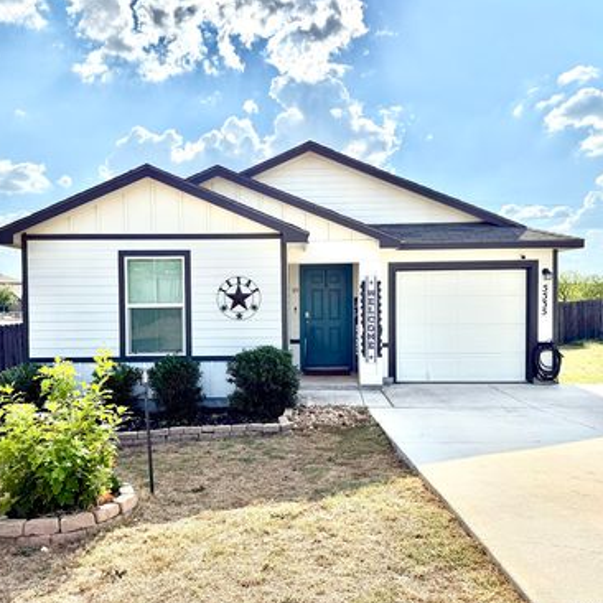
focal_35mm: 29
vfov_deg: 55.6
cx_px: 280
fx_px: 572
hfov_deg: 55.6
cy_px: 302
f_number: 1.78
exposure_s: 1/11905
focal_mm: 6.76
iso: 80
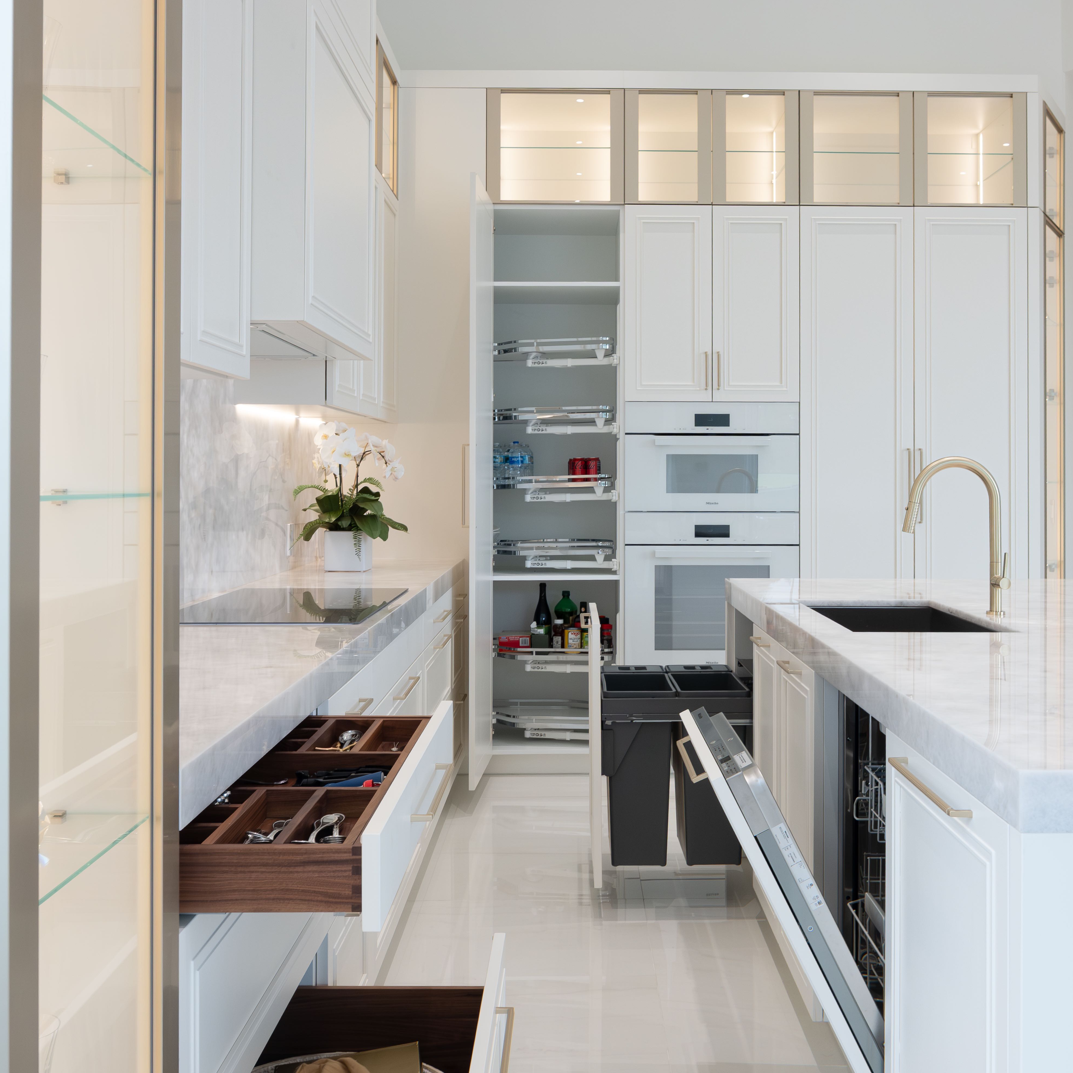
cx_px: 542
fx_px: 1087
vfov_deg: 51.9
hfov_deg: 52.5
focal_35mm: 31
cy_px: 684
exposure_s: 1/125
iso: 1250
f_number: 6.4
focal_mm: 16
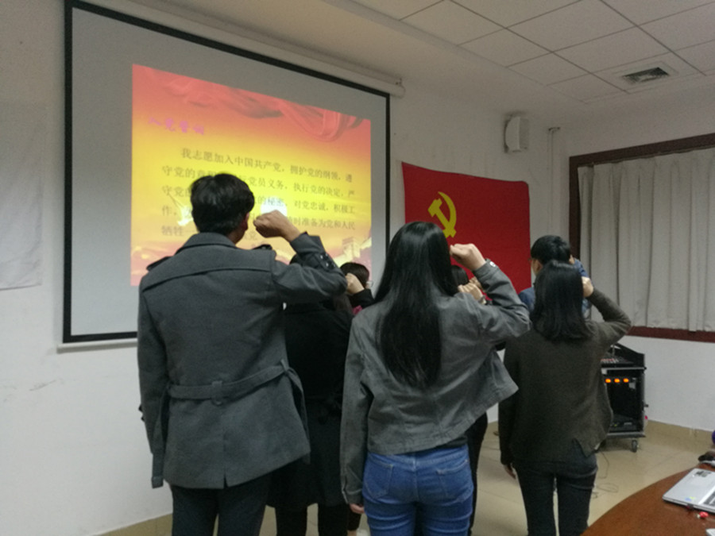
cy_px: 268
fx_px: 558
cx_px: 358
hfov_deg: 65.3
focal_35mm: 27
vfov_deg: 51.4
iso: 320
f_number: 2.2
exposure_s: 1/25
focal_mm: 4.5
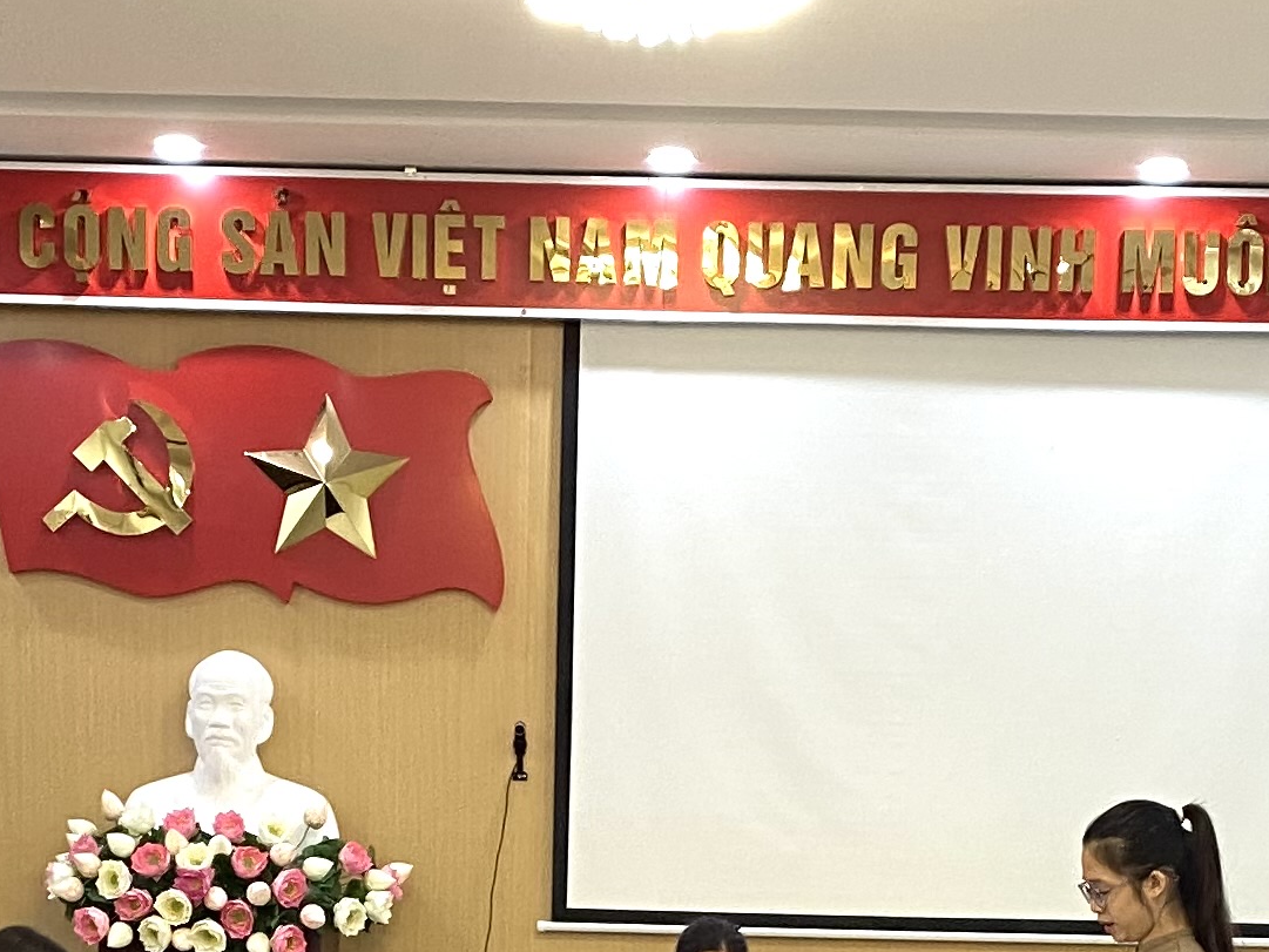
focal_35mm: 97
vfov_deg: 14.4
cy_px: 1348
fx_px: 3556
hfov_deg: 20.2
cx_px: 647
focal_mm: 4.25
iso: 80
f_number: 1.8
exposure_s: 1/50
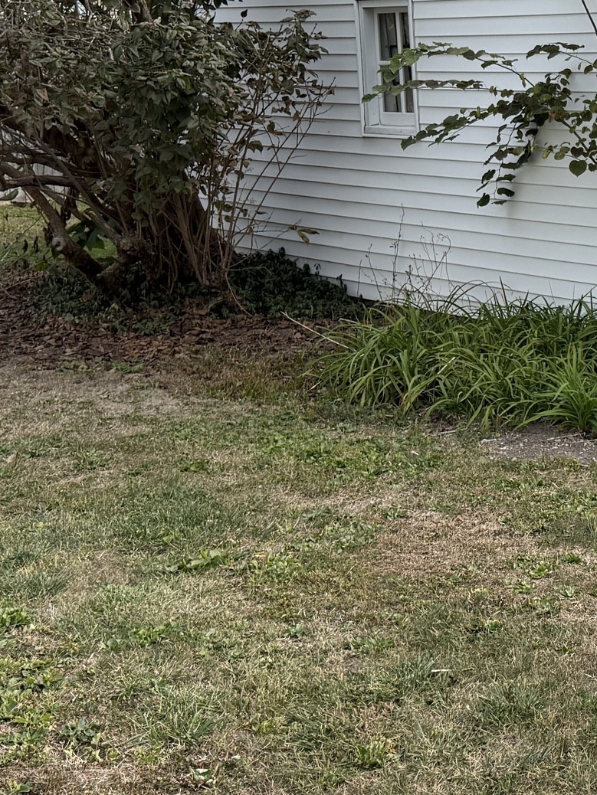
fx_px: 1632
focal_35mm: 71
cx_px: 750
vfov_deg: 27.0
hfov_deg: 19.3
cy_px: 204
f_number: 1.78
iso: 100
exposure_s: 1/1618
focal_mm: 6.76
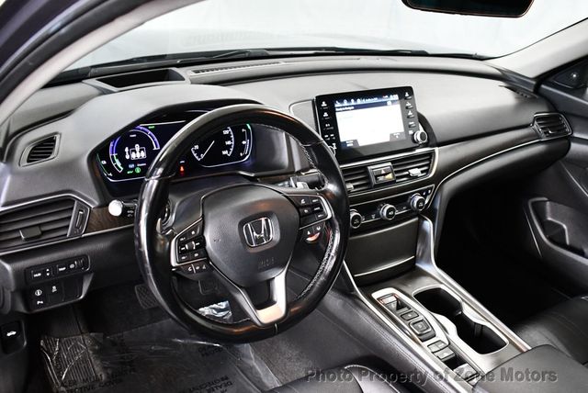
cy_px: 196
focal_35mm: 36
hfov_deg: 53.1
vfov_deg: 36.9
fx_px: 589
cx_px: 294
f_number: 3.5
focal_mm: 18
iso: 3200
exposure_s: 1/125
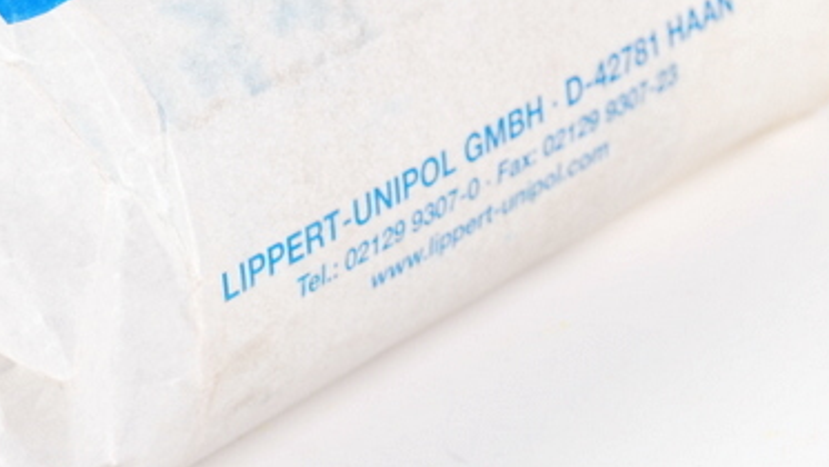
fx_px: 4903
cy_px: 147
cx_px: 151
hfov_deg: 9.6
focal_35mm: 223
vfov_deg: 5.4
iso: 100
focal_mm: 66
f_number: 10
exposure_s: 1/60
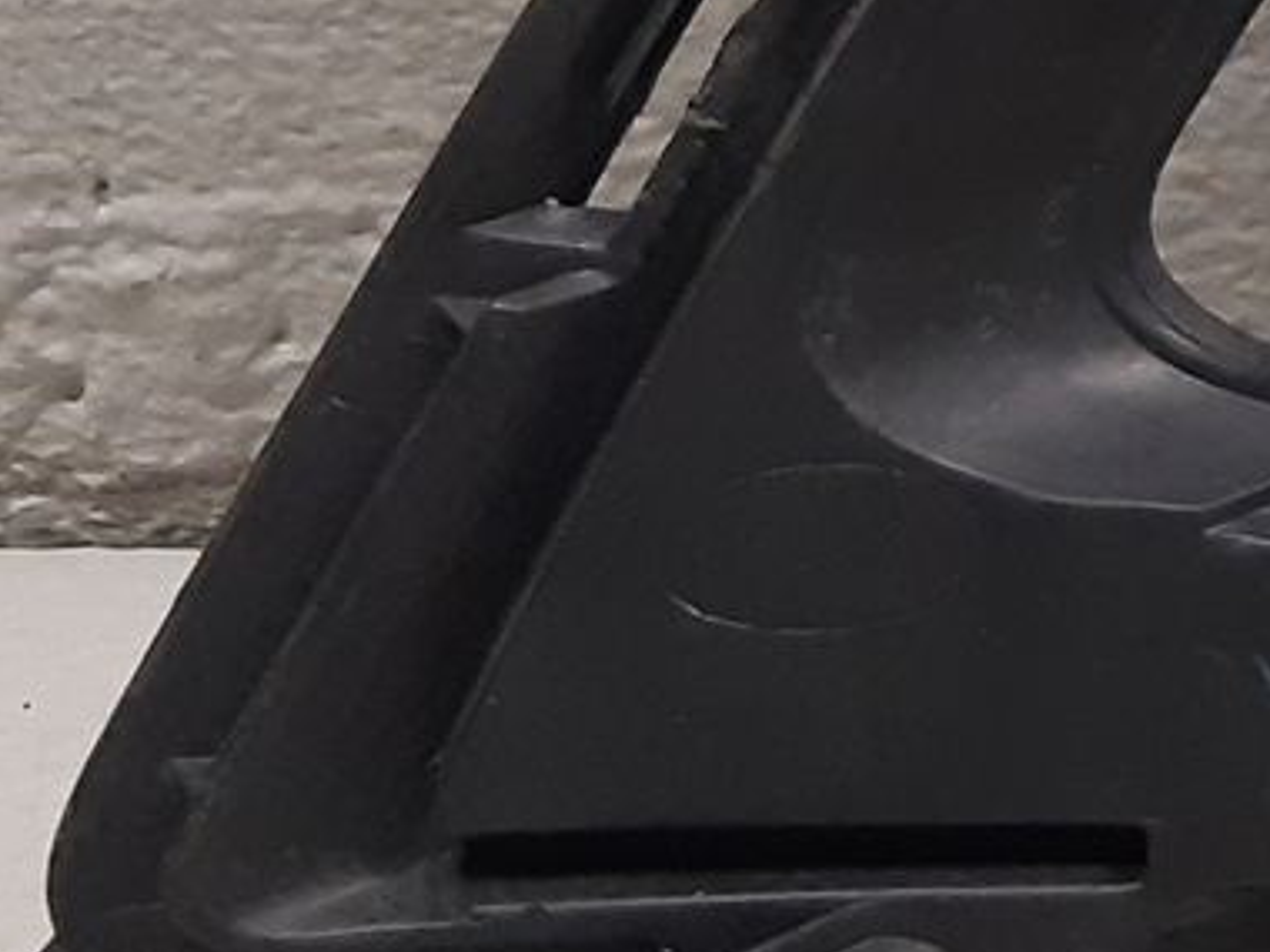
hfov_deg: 12.8
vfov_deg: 10.3
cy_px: -468
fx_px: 5136
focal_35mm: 140
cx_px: 2296
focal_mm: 3.93
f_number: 1.7
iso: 200
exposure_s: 1/50
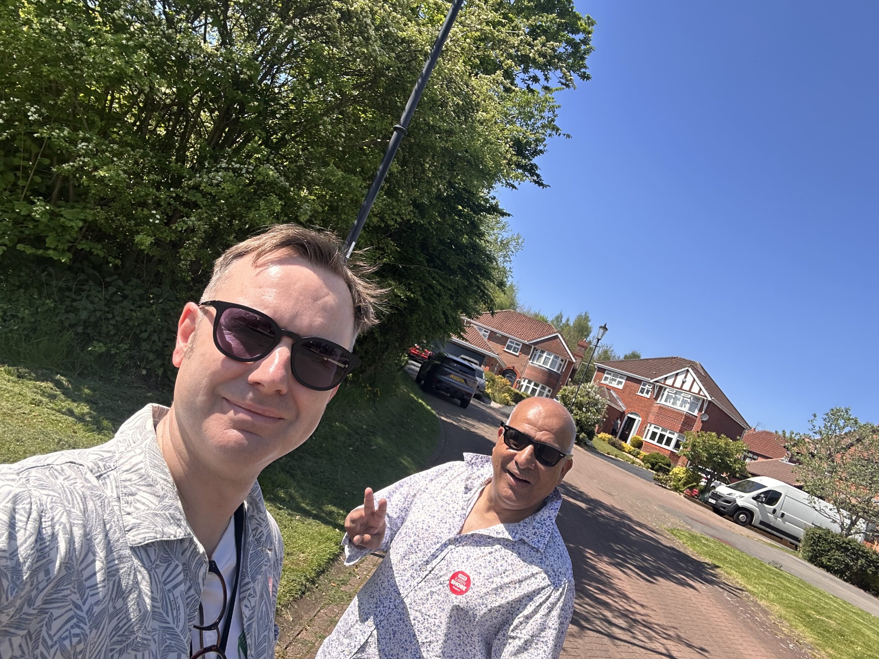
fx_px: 609
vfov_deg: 56.8
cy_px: 331
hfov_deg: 71.6
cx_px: 431
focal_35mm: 24
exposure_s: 1/844
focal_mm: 2.69
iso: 25
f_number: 1.9
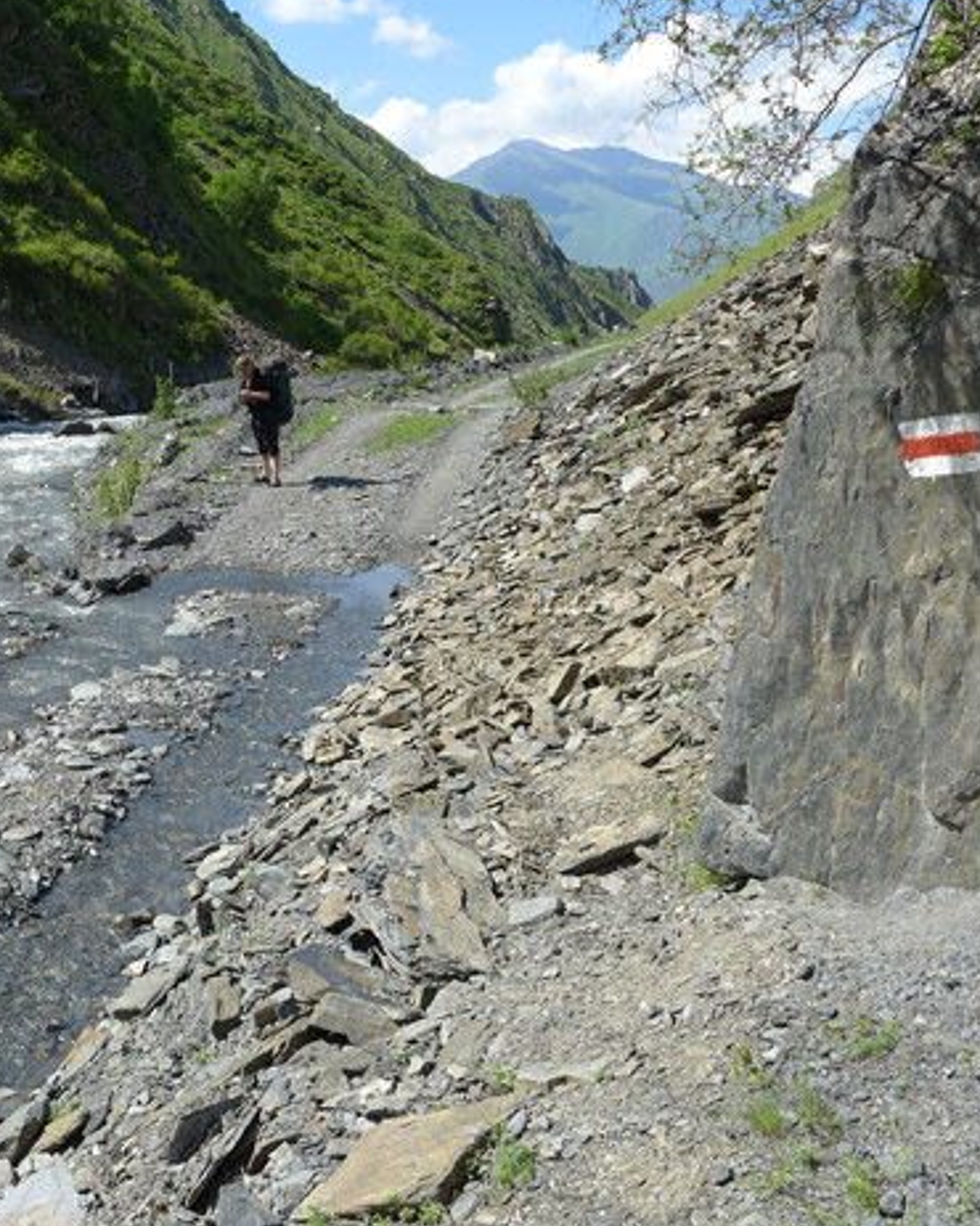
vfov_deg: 51.5
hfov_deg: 40.7
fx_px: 1270
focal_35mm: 35
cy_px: 596
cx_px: 219
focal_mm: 4.7
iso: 80
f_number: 2.8
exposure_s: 1/1300
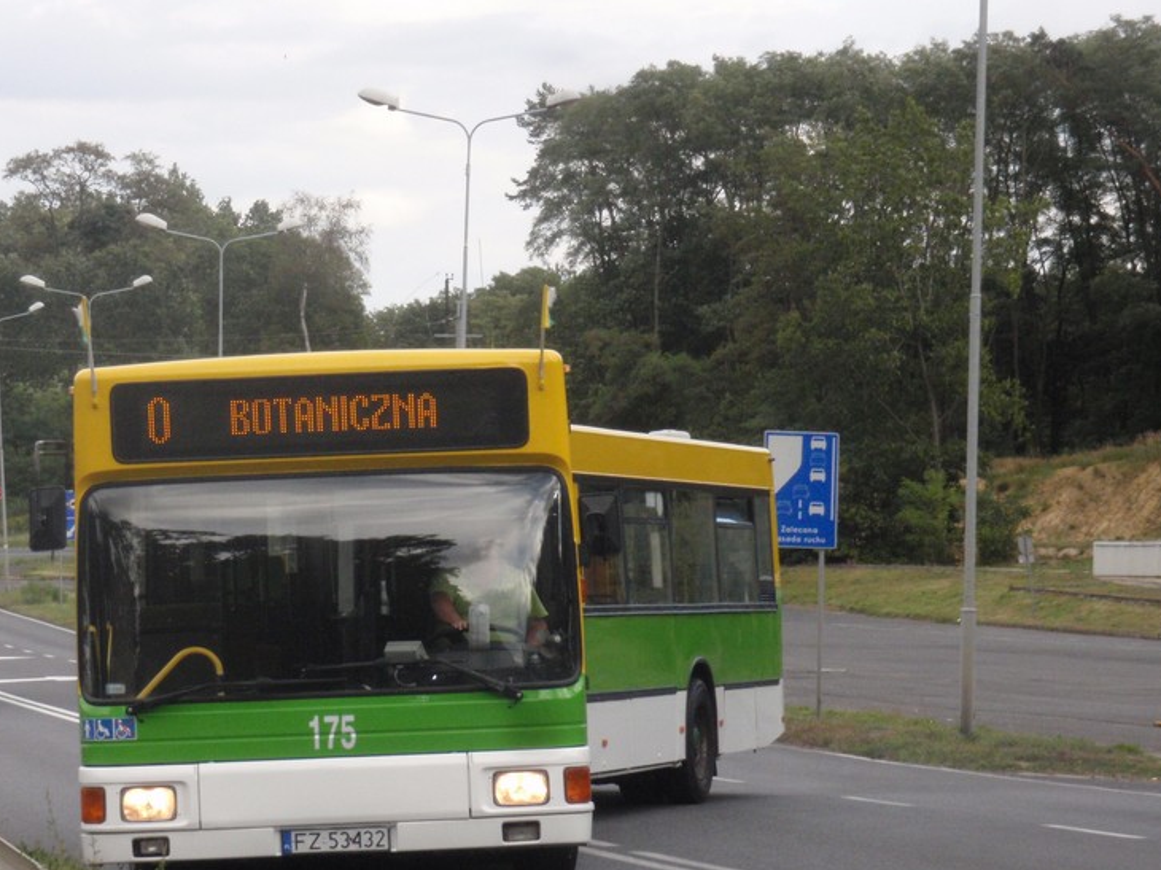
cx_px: 476
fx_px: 4962
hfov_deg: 13.3
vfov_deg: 10.0
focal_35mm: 148
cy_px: 454
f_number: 5.5
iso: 400
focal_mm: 21.57
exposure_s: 1/500
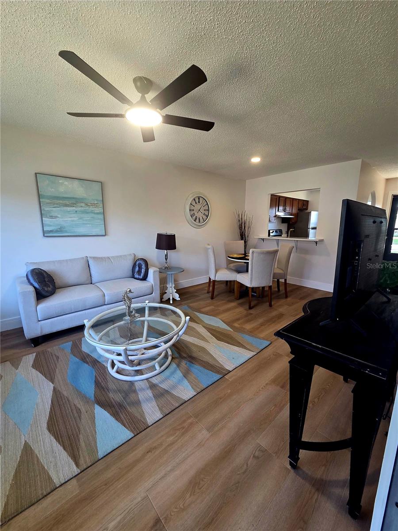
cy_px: 266
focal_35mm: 13
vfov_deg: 106.2
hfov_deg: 89.9
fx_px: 199
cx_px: 199
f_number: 2.2
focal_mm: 2.2
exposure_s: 1/120
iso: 200
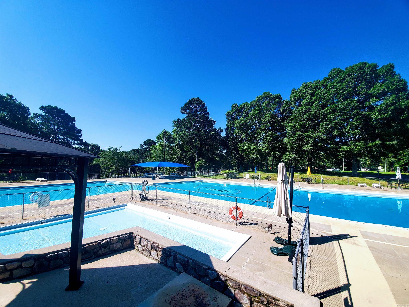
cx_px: 204
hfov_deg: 106.2
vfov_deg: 89.9
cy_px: 154
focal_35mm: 13
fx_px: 154
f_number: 2.2
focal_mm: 1.8
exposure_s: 1/1105
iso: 50
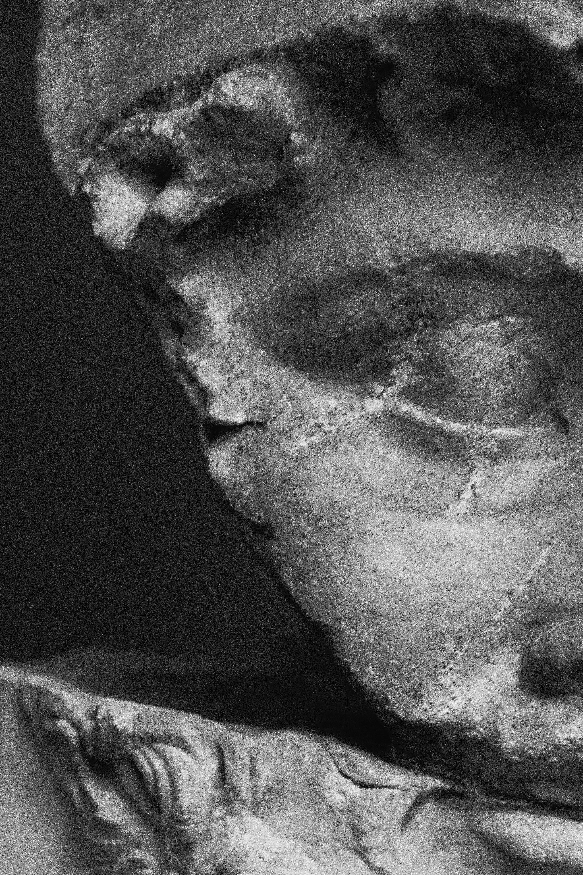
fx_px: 5417
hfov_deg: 6.2
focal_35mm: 223
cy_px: 620
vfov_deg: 9.2
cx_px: 322
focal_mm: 105
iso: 3200
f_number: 5.6
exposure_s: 1/60
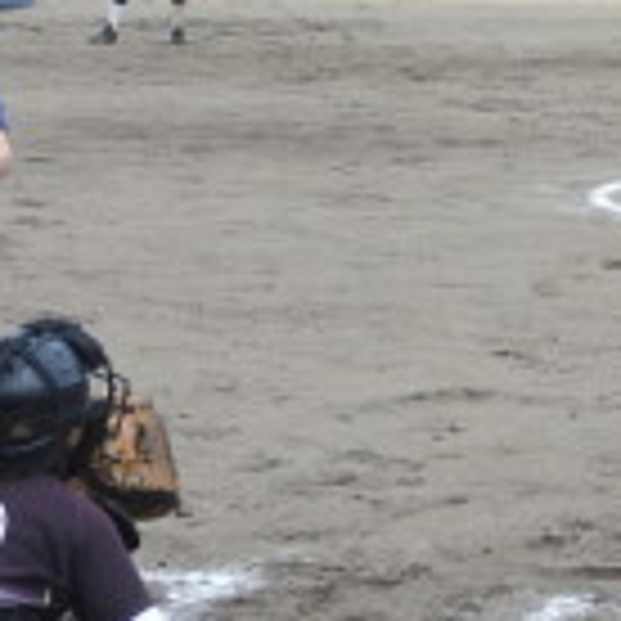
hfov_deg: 7.5
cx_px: 738
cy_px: 306
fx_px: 4688
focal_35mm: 231
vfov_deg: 7.6
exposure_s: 1/320
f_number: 4.2
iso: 100
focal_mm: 10.7
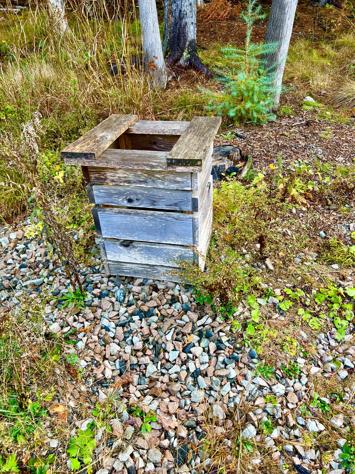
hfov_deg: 53.1
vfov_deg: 67.3
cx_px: 178
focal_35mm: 26
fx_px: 356
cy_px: 237
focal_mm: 5.7
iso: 32
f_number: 1.5
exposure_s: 1/121
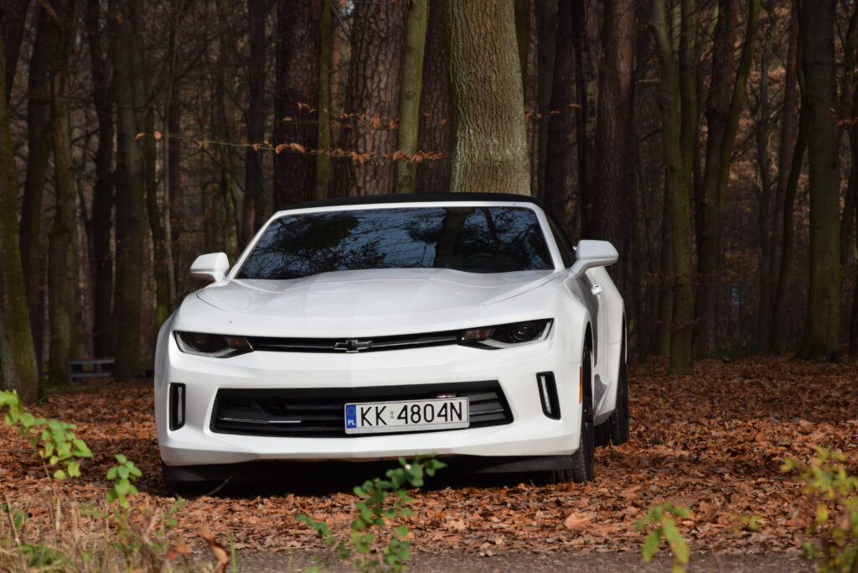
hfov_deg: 13.0
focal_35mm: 158
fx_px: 3754
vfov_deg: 8.7
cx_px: 429
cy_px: 286
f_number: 9
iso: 200
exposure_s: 1/320
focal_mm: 105
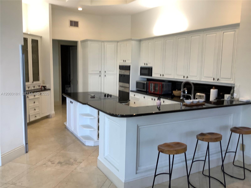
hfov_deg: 58.4
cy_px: 94
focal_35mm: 31
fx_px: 225
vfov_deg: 45.4
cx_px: 126
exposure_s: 1/60
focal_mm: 3.3
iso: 80
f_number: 2.4
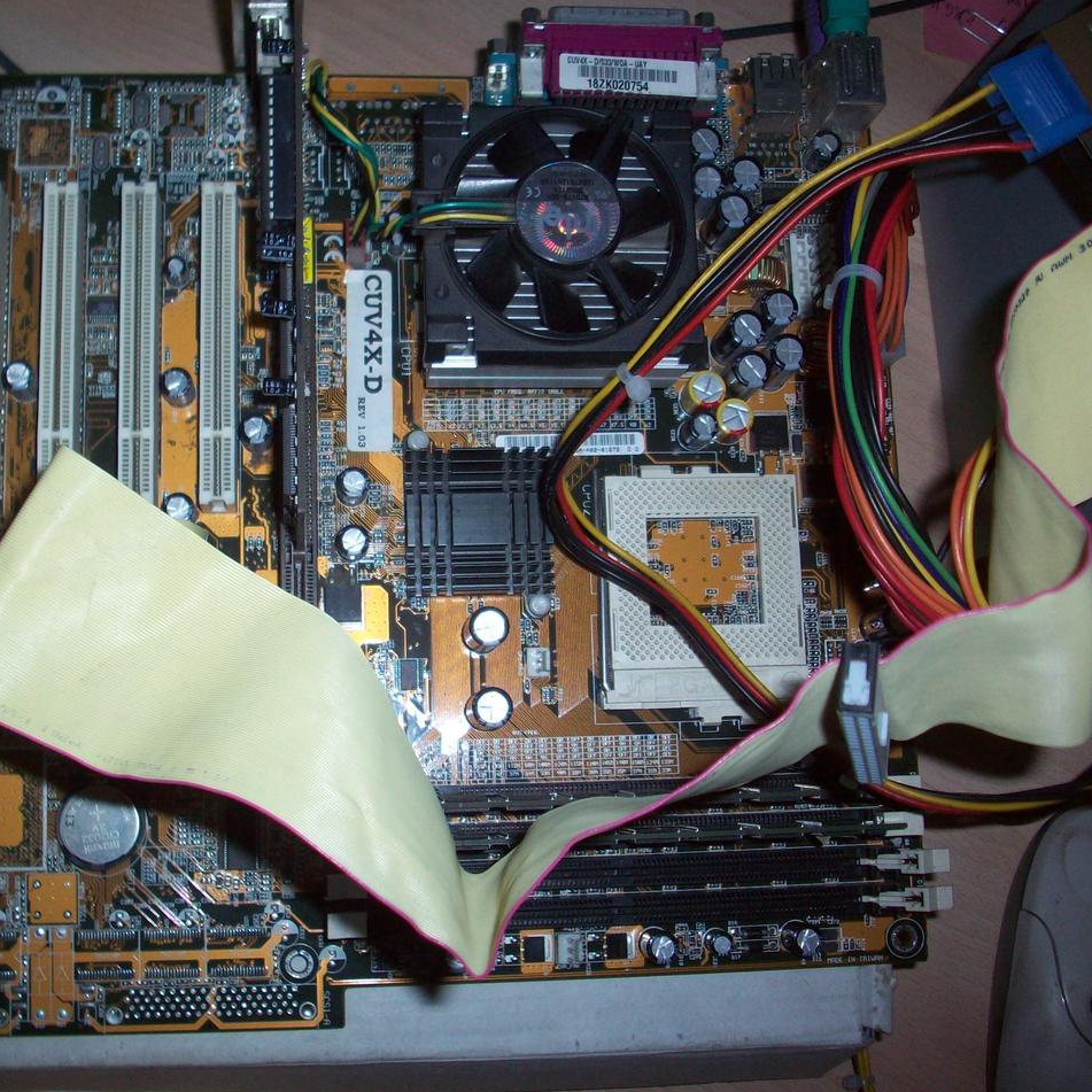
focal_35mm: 44
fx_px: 1570
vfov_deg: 38.3
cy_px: 543
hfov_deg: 38.2
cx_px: 449
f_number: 2.8
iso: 80
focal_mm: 6.2
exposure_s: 1/64
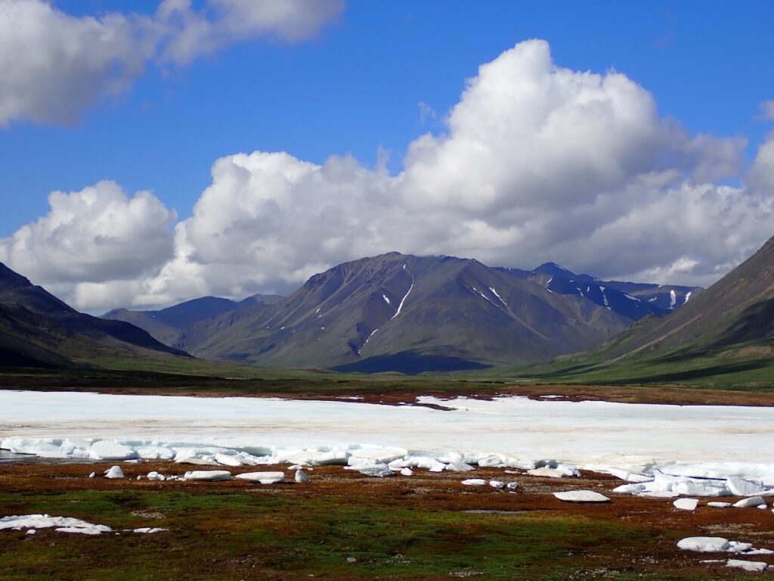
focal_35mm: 58
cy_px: 290
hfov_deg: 33.2
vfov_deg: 25.2
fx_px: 1297
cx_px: 387
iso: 100
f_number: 5
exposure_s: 1/1000
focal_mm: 10.35
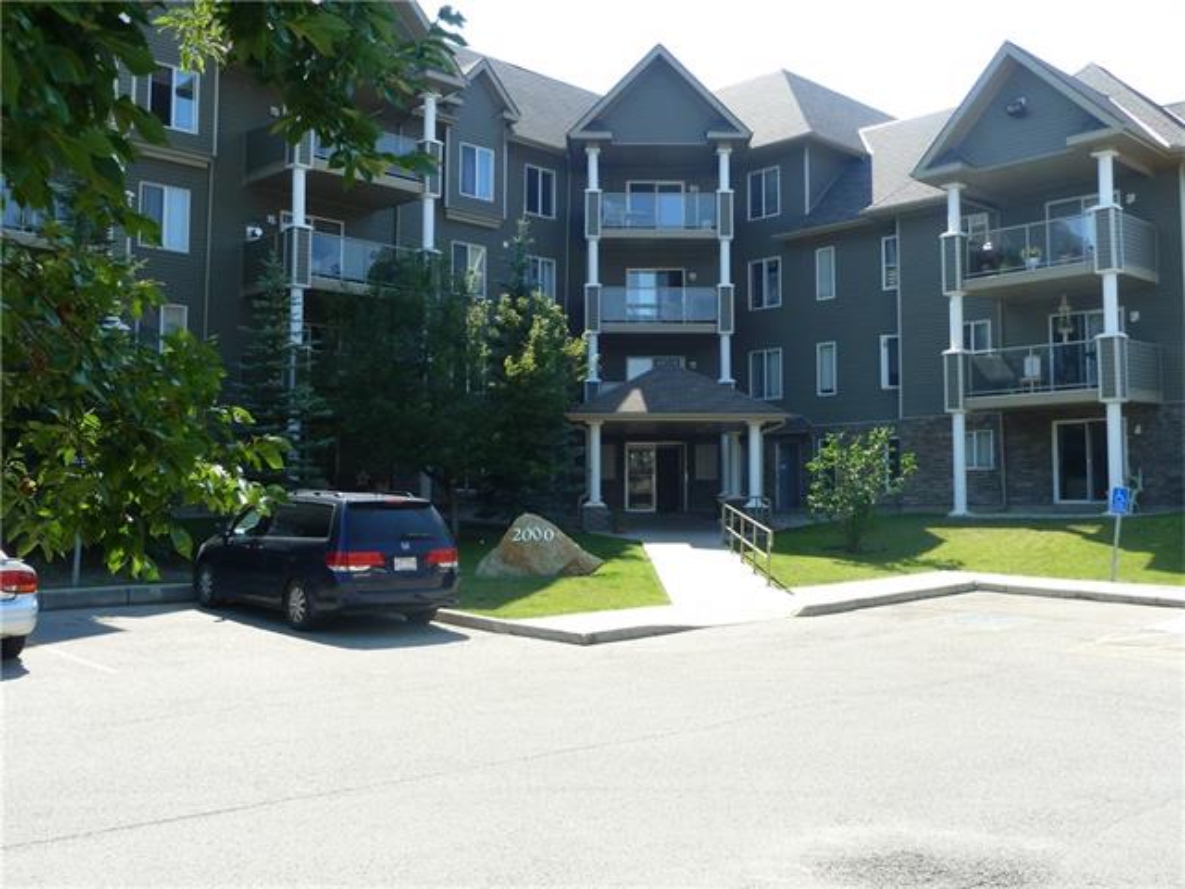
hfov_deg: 52.6
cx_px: 592
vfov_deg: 40.7
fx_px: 1198
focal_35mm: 35
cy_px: 444
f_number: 4
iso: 80
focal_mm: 5.7
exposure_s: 1/200
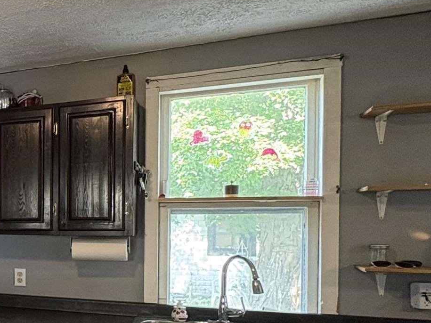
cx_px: -185
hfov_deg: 28.9
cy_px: 234
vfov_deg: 30.5
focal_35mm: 47
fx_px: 585
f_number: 2.2
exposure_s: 1/60
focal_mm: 2.22
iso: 250
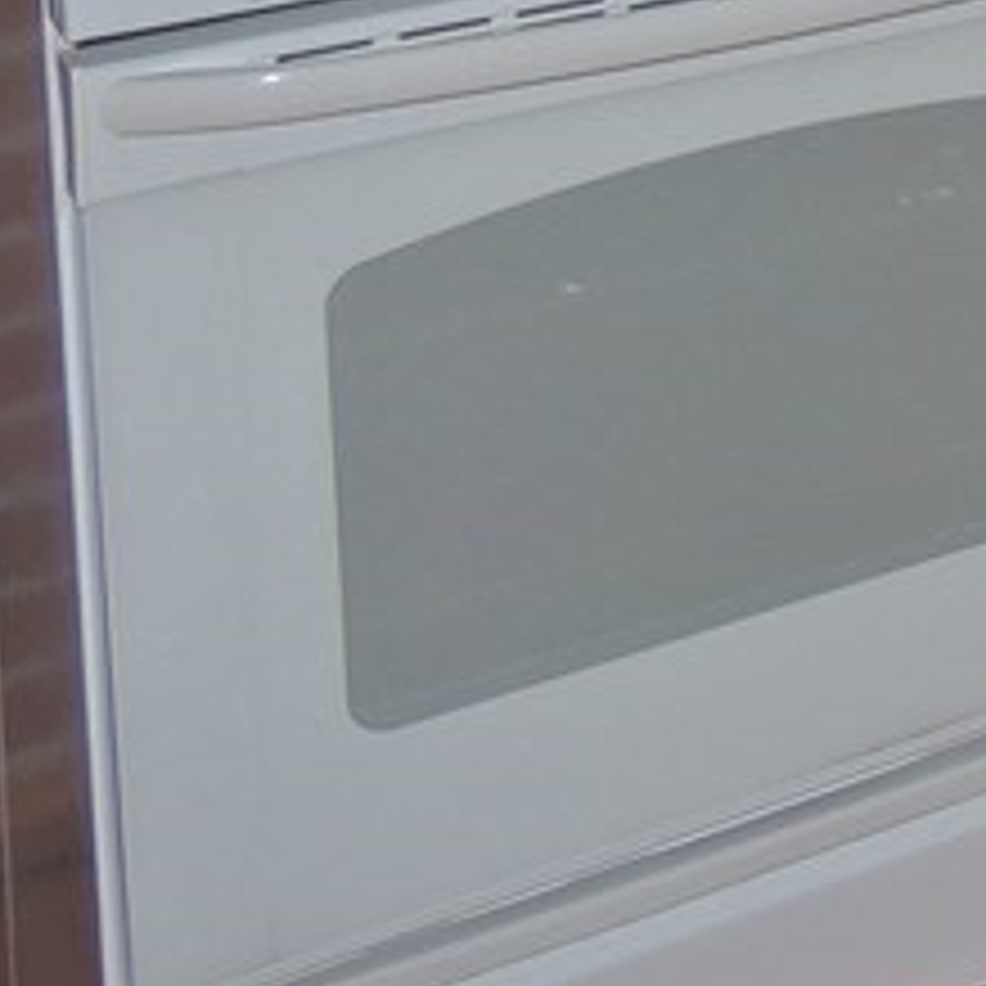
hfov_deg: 14.7
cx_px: 1936
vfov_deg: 15.7
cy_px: -630
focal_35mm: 99
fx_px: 3190
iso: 200
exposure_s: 1/30
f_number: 3
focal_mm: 4.3
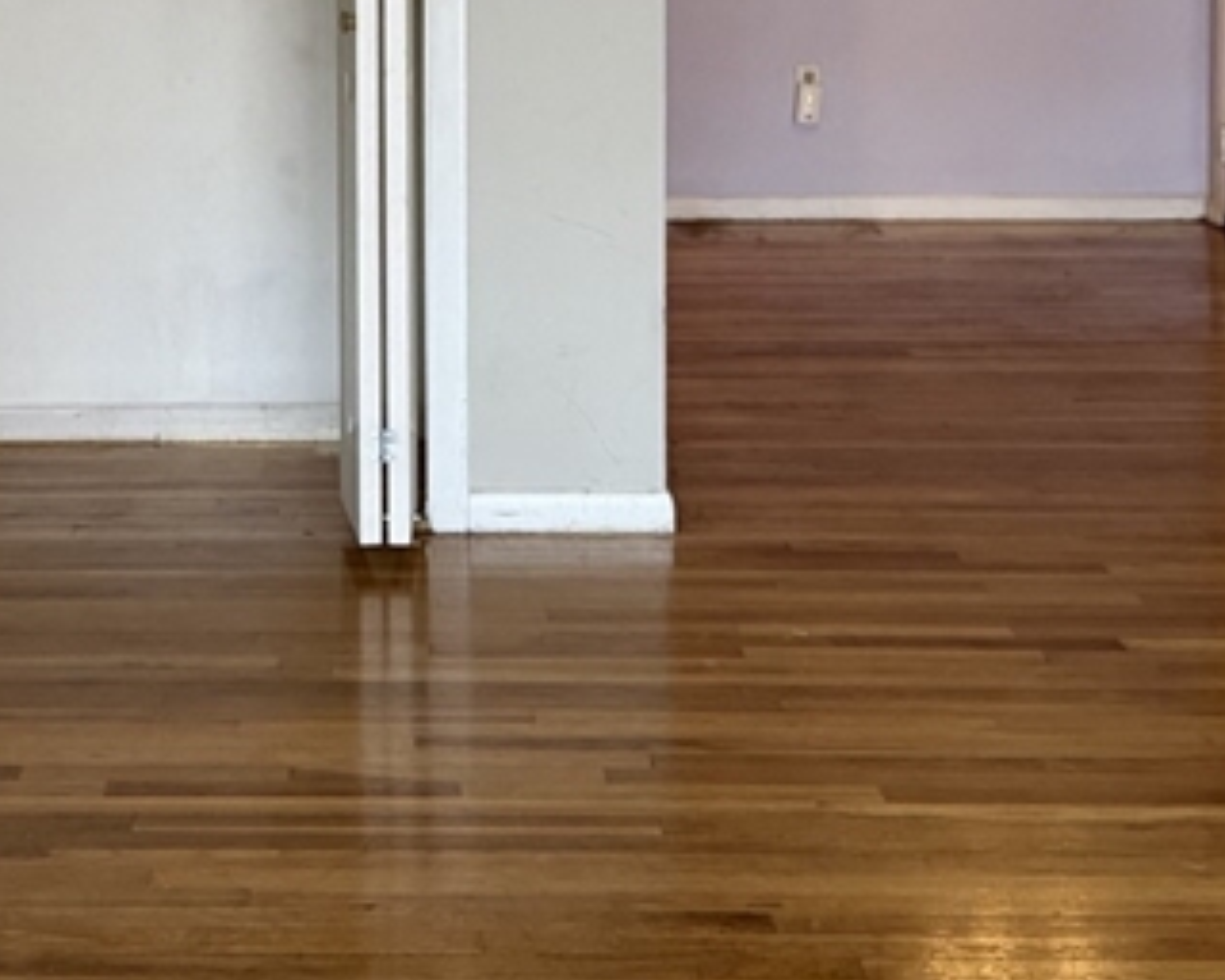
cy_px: -23
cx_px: 279
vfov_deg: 19.8
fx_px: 2719
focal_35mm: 75
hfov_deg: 25.0
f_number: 1.78
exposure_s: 1/60
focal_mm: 6.76
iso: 500
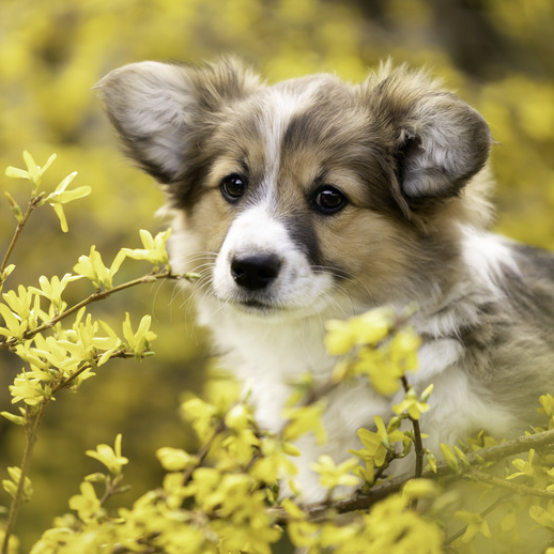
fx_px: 4635
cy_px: 277
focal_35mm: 256
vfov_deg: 6.8
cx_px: 261
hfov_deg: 6.8
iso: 800
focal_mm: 200
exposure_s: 1/1600
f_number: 2.8
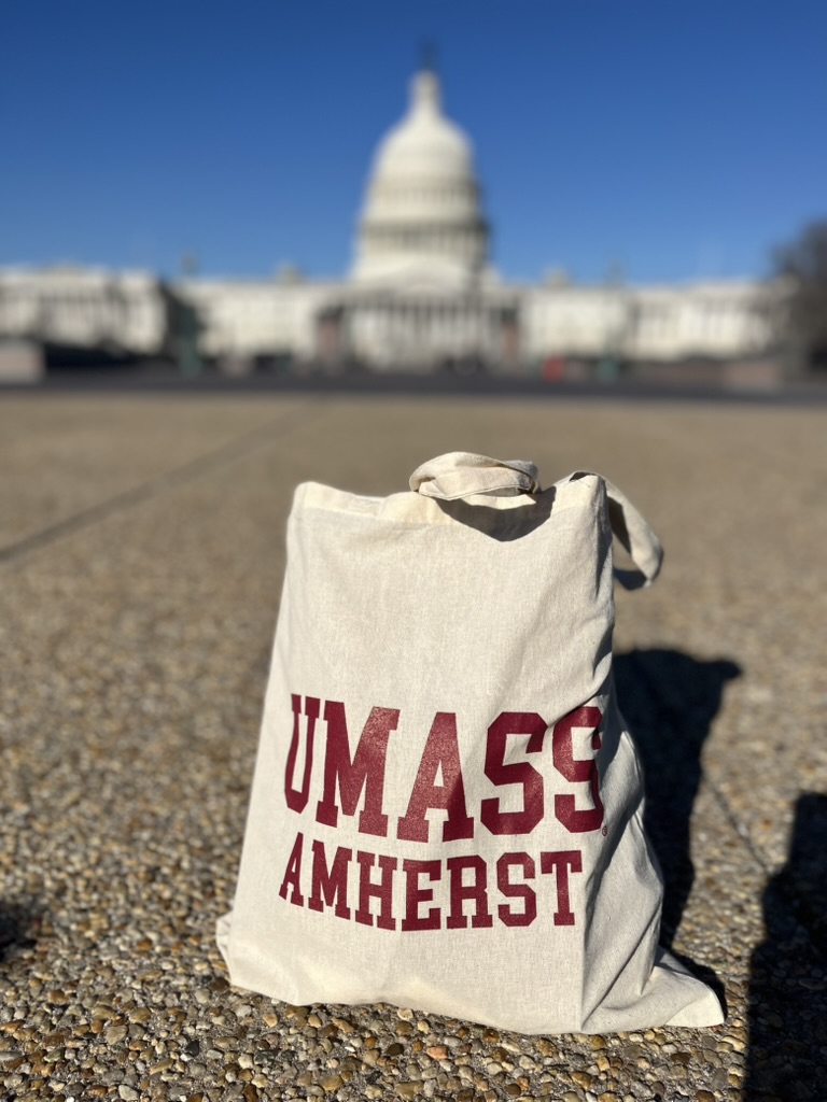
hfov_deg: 53.1
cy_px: 551
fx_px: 828
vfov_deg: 67.3
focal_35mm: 26
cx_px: 414
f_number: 1.6
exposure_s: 1/8403
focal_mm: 5.1
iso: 50
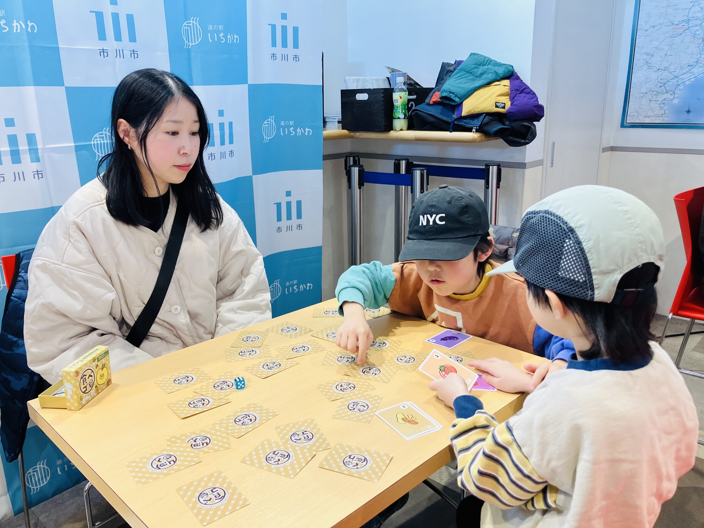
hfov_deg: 63.4
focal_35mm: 28
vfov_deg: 49.7
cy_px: 264
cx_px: 352
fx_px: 569
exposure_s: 1/82
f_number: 1.8
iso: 80
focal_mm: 3.99
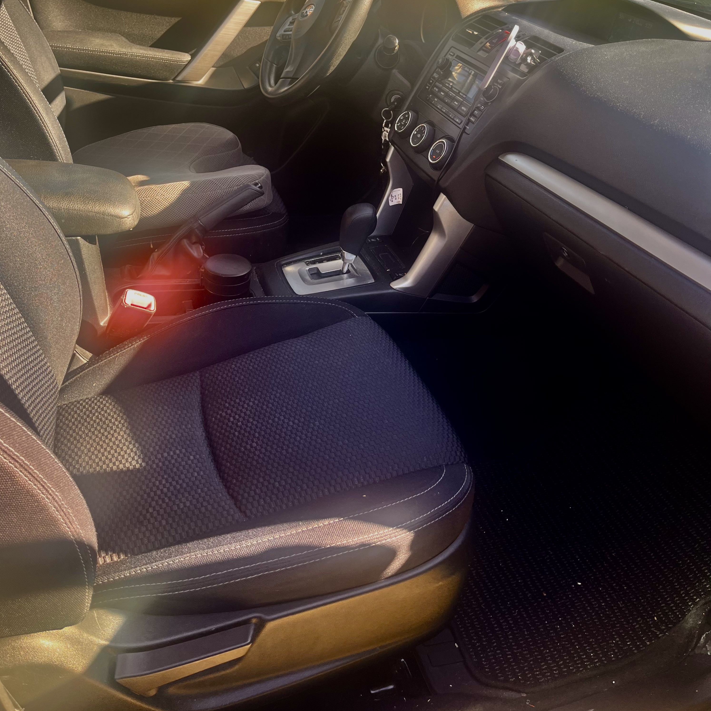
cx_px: 352
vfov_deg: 52.1
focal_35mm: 31
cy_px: 278
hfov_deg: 52.5
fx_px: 720
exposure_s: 1/122
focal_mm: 5.1
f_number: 1.6
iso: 40
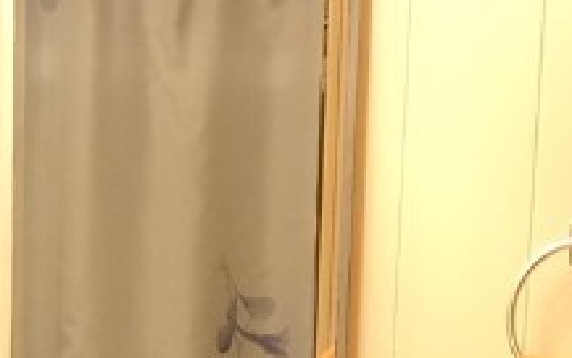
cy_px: 842
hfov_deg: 15.4
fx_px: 2106
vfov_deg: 8.9
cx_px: 419
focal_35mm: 135
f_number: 3
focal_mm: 4.9
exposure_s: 1/34
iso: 148
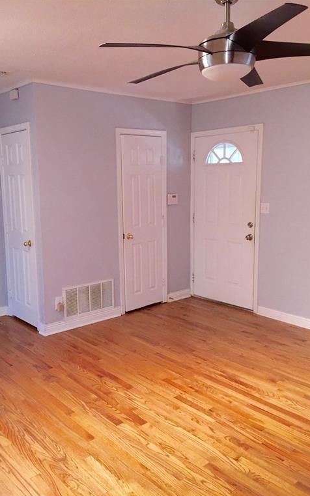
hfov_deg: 40.5
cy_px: 248
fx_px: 419
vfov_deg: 61.2
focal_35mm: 31
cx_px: 135
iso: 125
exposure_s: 1/20
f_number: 2.2
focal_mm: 4.15
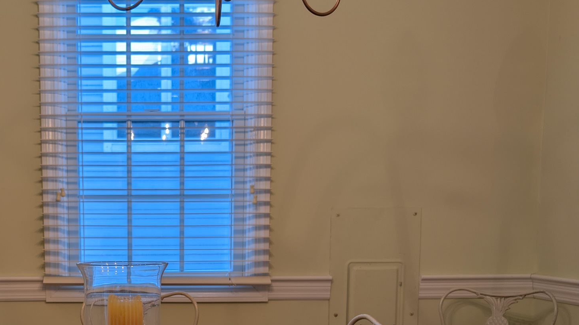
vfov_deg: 20.7
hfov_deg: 36.8
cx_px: 136
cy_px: 361
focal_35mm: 55
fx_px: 844
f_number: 1.68
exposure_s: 1/40
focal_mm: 6.9
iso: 26
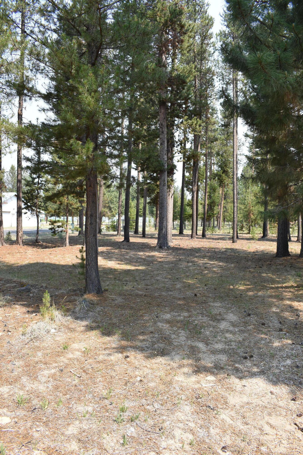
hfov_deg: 47.9
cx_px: 152
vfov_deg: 67.4
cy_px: 228
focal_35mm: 27
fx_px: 341
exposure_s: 1/250
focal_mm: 18
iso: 200
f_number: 7.1
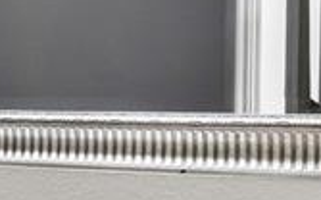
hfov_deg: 12.8
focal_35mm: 100
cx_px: -542
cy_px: 48
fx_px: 874
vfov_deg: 13.0
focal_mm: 16
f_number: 8
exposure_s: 1/13
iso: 640
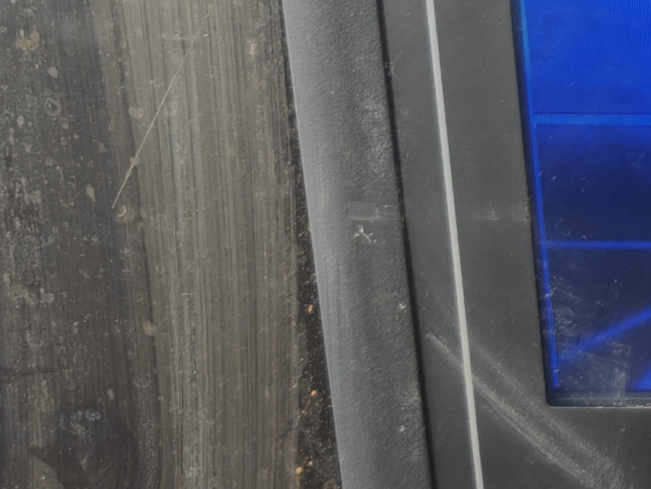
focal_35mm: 110
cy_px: -154
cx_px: 1332
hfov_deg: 14.6
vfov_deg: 13.0
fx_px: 2069
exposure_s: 1/170
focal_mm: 6.06
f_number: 1.6
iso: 250
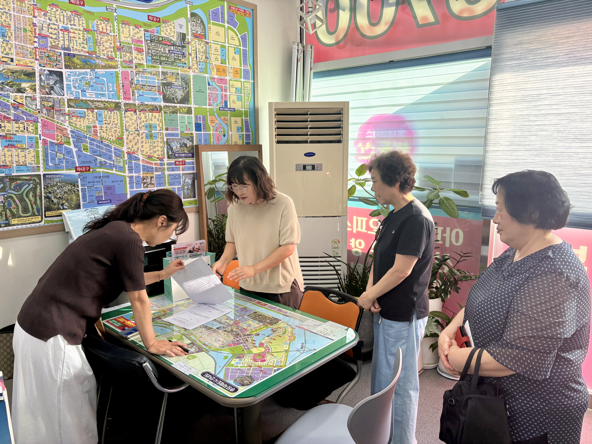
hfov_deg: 67.3
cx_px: 296
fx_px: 445
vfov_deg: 53.1
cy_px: 222
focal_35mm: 26
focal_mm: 5.96
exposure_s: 1/235
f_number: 1.6
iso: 100
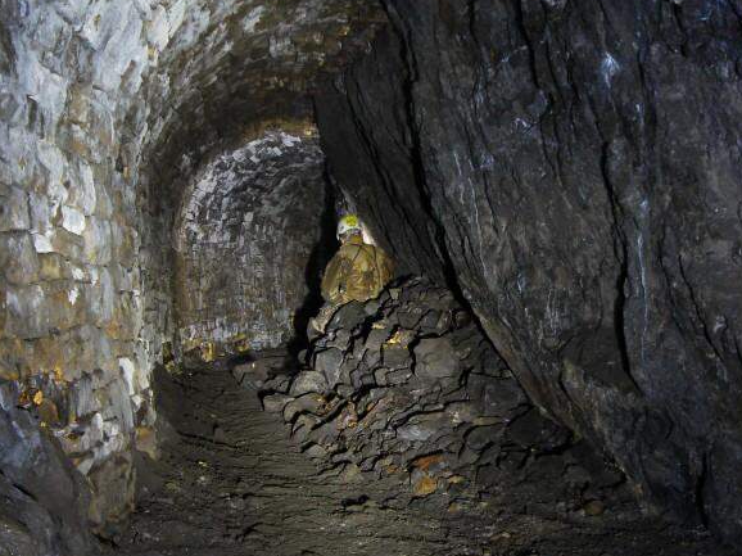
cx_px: 326
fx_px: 1157
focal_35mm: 54
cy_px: 324
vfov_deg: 27.0
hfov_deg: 35.5
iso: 80
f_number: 3.5
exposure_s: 4
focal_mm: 6.6
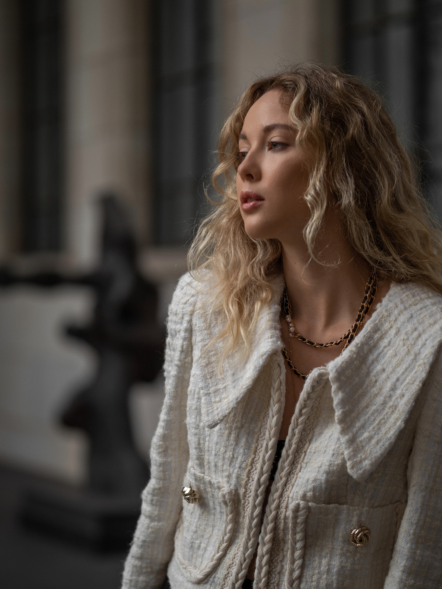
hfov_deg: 13.2
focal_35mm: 112
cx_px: 221
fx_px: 1907
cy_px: 294
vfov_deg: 17.6
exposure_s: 1/800
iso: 64
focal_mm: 56
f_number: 1.4
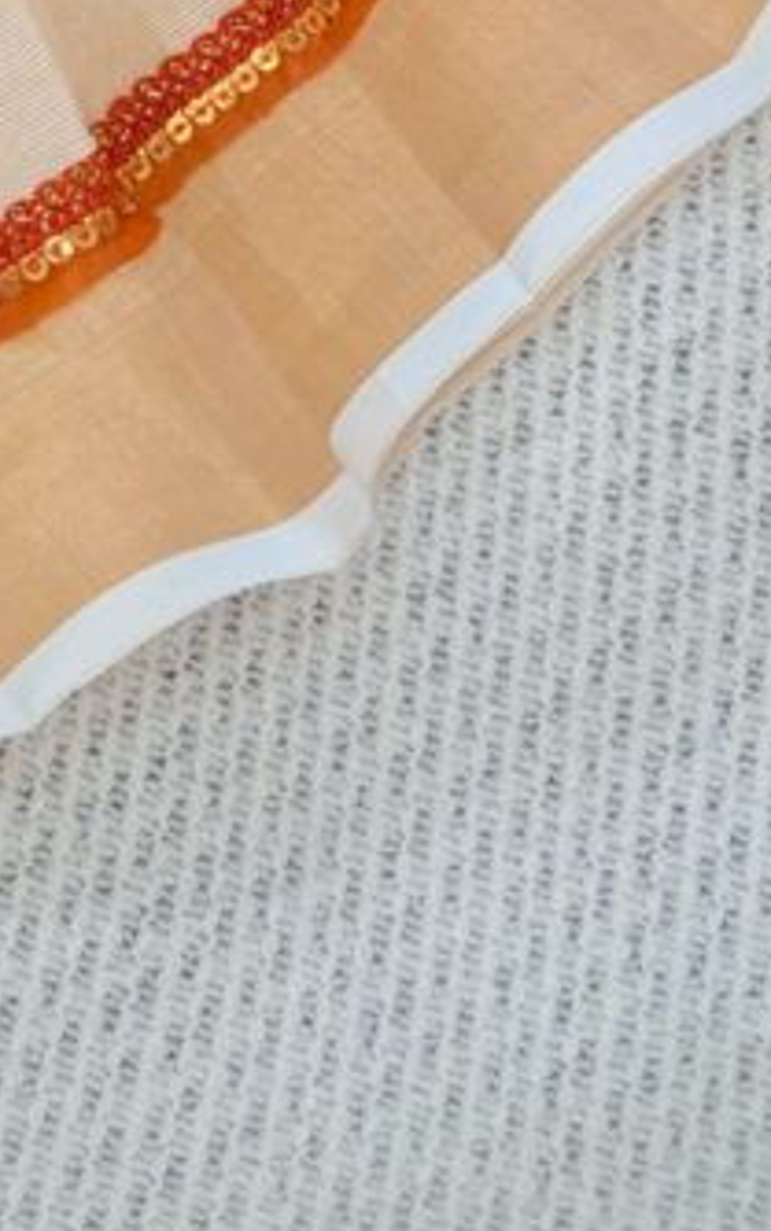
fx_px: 2956
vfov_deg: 20.4
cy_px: -588
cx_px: -627
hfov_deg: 13.3
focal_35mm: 88
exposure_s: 1/60
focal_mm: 5.96
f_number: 1.6
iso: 100
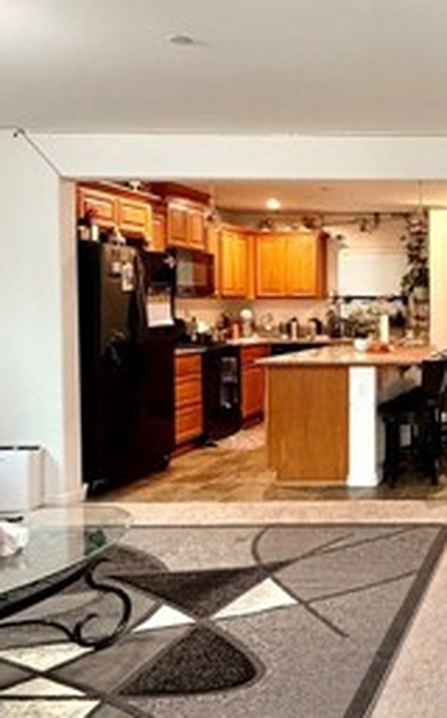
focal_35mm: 37
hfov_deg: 28.5
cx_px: 573
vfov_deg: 52.7
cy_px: 332
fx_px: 723
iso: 400
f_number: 2.2
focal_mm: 2.22
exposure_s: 1/60
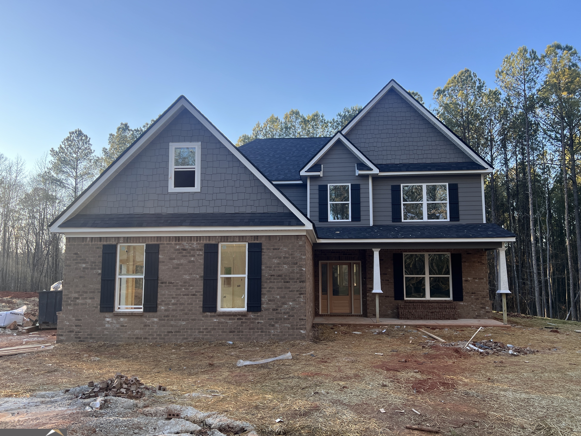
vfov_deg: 51.4
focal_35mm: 27
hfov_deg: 65.3
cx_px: 301
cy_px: 225
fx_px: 453
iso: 50
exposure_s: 1/604
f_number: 1.5
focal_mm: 5.7
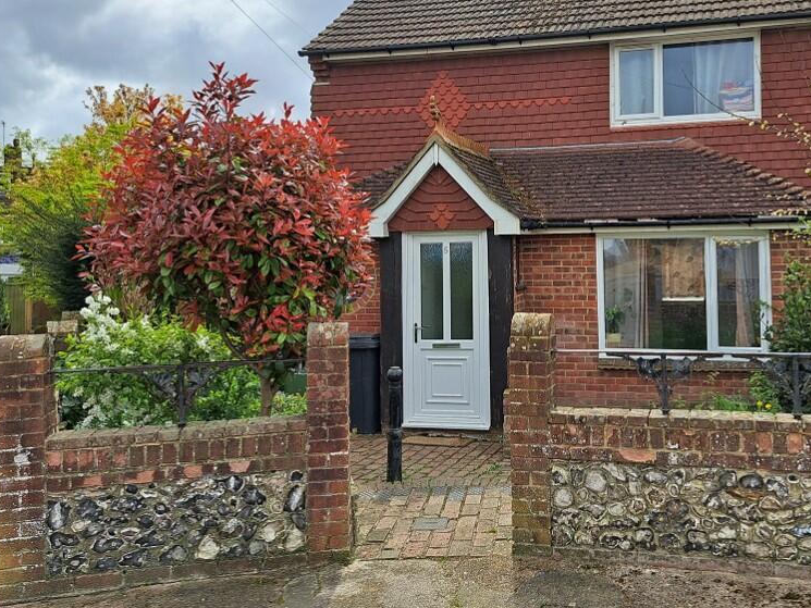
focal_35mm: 33
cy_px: 244
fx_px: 773
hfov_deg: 54.9
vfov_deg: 42.8
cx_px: 493
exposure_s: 1/831
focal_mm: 5.23
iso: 50
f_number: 1.8
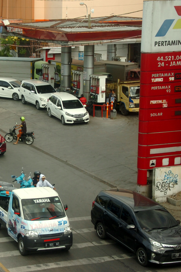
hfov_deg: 15.5
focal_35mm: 87
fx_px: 656
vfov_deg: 23.4
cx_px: 7
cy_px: 136
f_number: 4.5
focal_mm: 38
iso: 200
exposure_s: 1/800
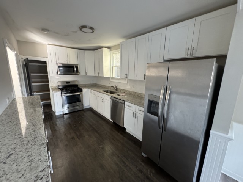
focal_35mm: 14
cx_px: 122
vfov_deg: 85.7
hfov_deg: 102.1
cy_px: 91
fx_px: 98
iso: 320
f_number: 2.2
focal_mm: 2.22
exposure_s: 1/76
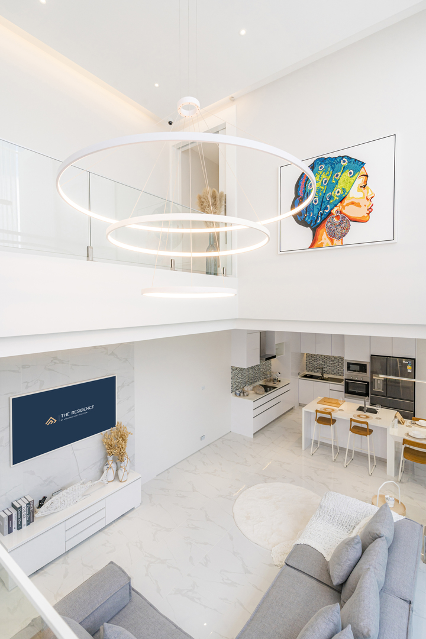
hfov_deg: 70.4
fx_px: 302
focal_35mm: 17
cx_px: 213
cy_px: 320
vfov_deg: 93.3
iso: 200
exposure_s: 1/100
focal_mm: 17
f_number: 9
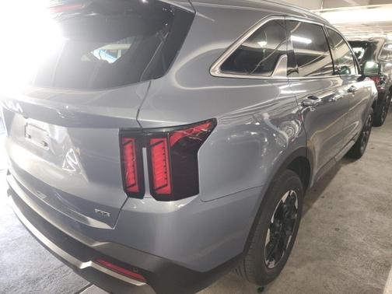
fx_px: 260
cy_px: 147
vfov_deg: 58.9
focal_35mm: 23
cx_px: 196
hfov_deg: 73.9
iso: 457
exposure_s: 1/12
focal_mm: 6.4
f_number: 1.8
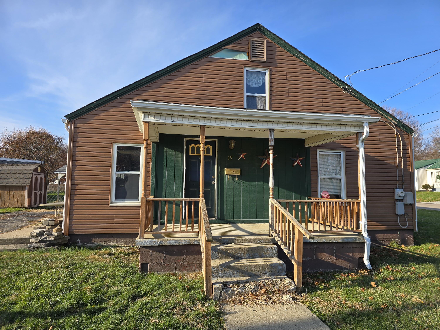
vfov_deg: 58.9
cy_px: 165
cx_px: 220
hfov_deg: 73.9
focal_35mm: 23
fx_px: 292
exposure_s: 1/378
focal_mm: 6.3
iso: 12
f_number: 1.7
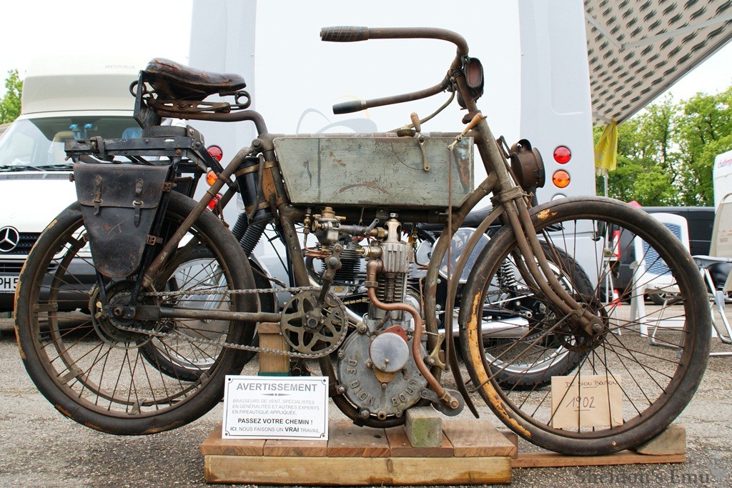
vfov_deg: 47.9
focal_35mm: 27
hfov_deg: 67.4
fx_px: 549
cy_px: 244
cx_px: 366
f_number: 8
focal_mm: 18
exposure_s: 1/50
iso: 100
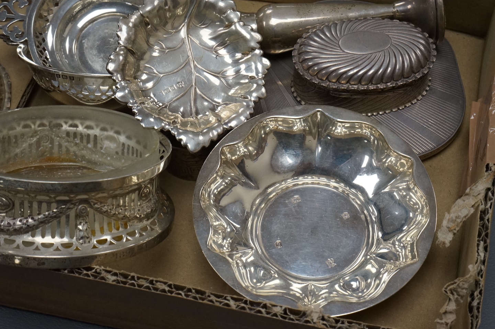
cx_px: 284
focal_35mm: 56
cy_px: 148
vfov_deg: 24.1
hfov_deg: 35.6
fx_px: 769
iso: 2500
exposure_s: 1/100
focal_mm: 47
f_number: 16
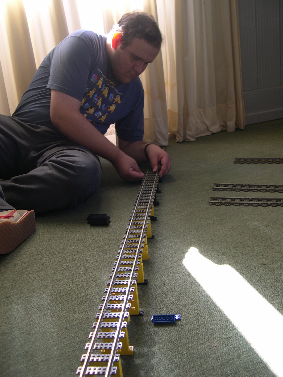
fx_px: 414
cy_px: 188
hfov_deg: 37.7
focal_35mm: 38
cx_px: 142
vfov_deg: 49.0
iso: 100
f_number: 2.8
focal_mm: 8
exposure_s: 1/30.4
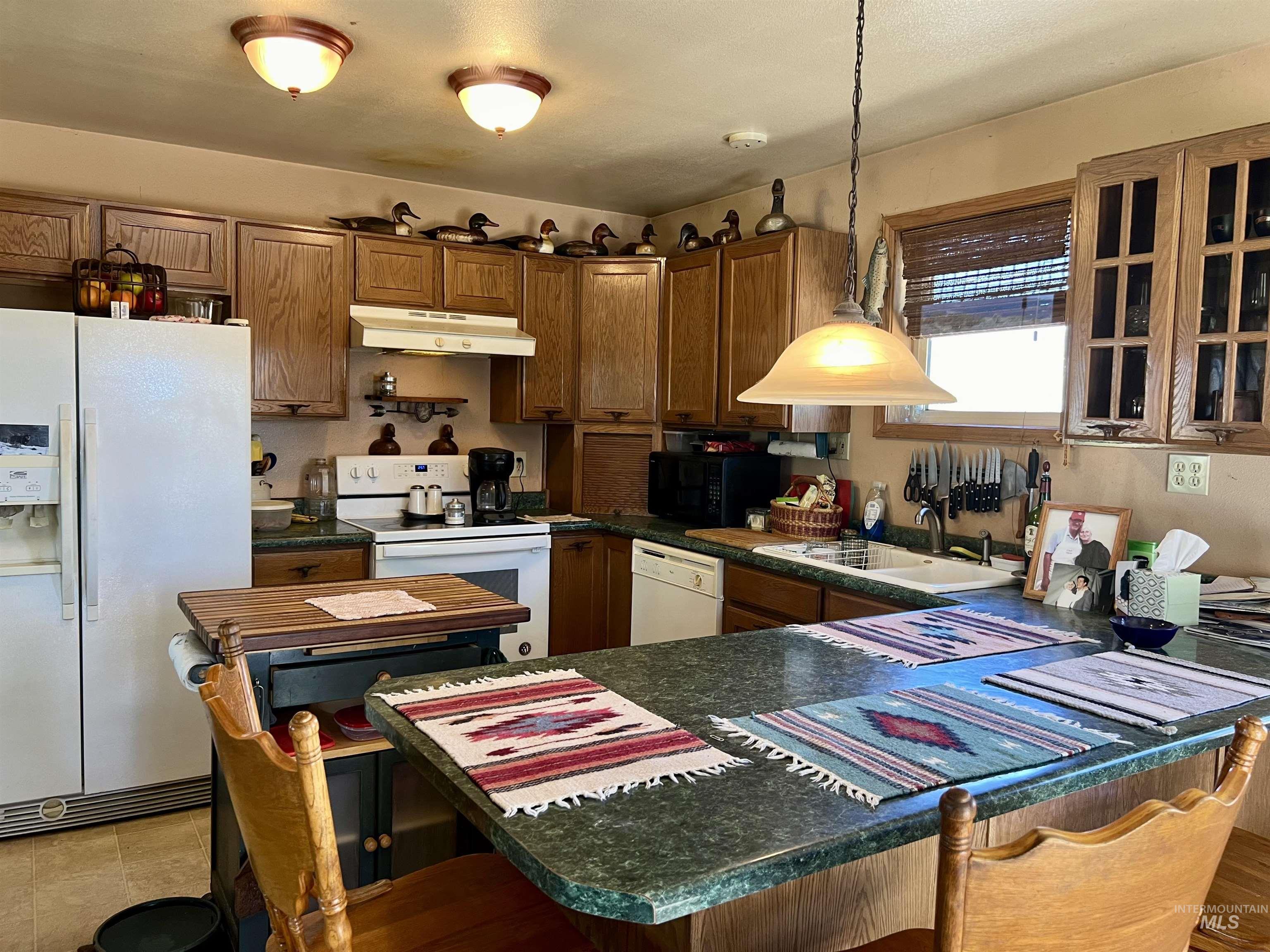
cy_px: 476
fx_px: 954
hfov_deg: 67.3
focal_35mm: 26
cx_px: 635
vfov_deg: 53.1
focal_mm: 5.7
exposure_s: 1/60
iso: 100
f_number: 1.5
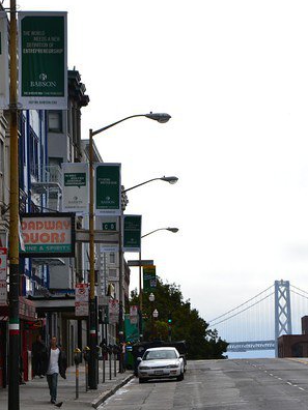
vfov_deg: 12.1
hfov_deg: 9.1
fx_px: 1934
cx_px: 149
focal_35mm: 163
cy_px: 193
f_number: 11
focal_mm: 70
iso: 280
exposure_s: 1/500
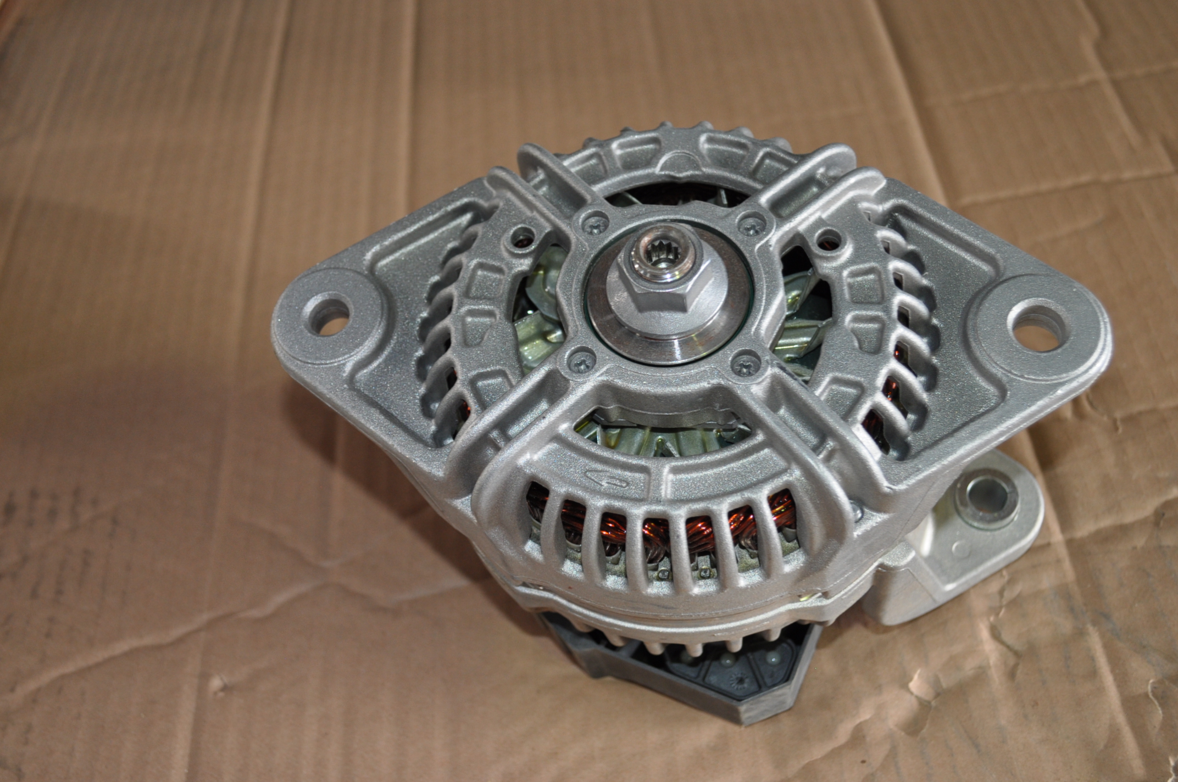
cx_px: 589
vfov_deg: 29.8
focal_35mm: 45
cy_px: 391
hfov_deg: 43.7
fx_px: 1471
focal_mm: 30
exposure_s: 1/30
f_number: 4.5
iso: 450
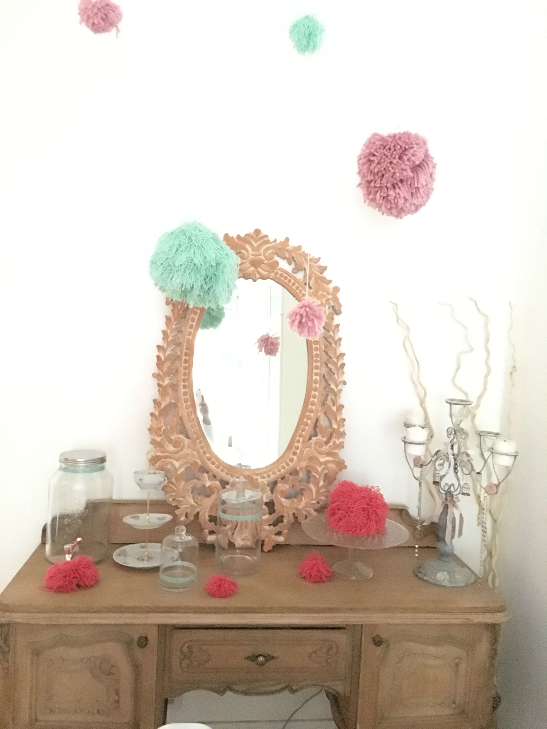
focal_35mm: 29
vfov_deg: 61.7
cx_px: 274
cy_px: 364
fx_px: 611
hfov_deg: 48.2
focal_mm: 4.15
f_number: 2.2
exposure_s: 1/17
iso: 2000
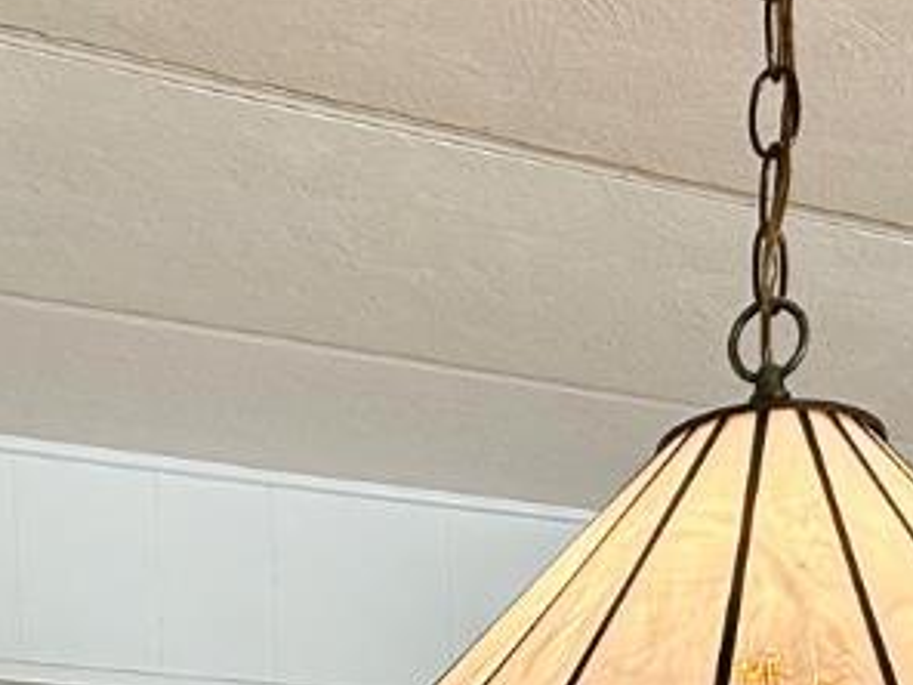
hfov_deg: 27.4
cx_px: 379
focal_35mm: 71
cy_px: 1341
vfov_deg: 16.3
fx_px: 1873
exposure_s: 1/120
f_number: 2.2
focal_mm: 2.22
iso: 64
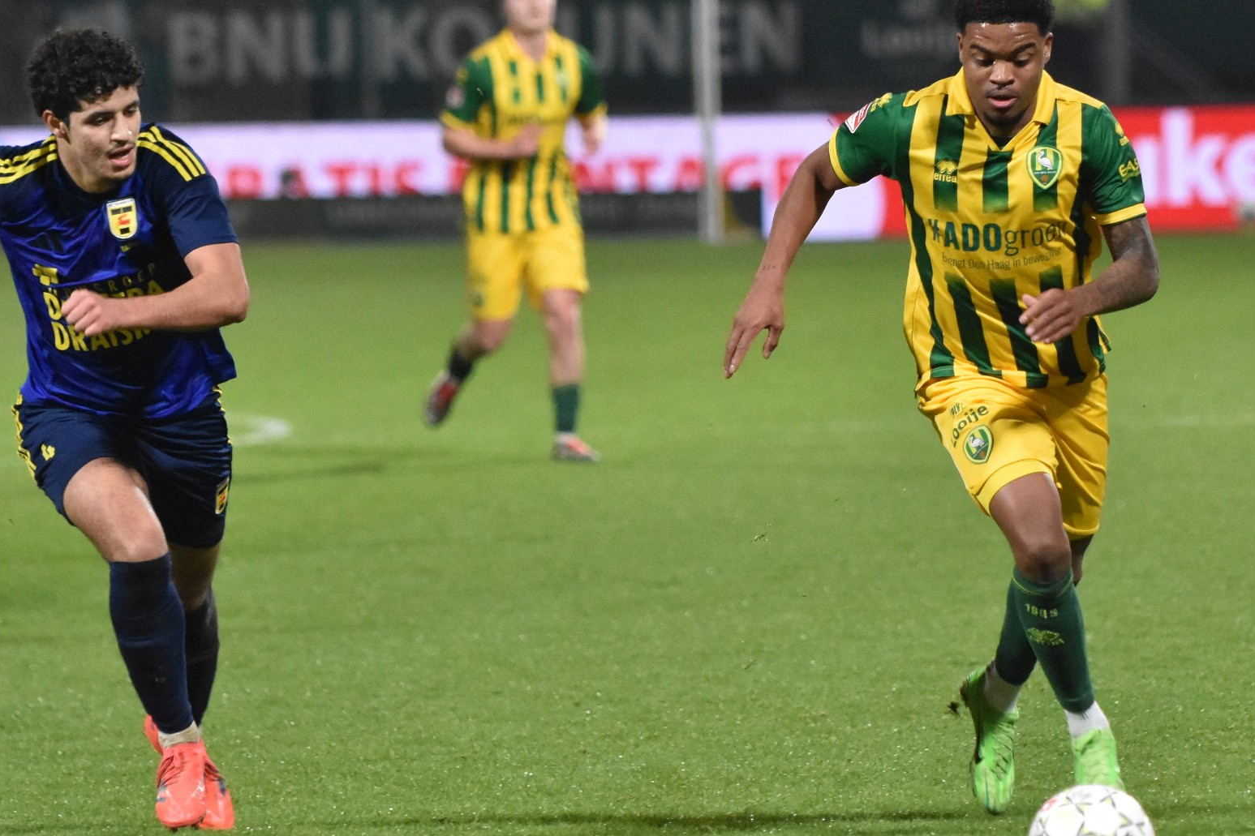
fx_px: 10060
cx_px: 544
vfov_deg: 4.8
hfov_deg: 7.1
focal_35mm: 289
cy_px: 415
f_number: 2.8
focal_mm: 155
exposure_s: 1/640
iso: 2500
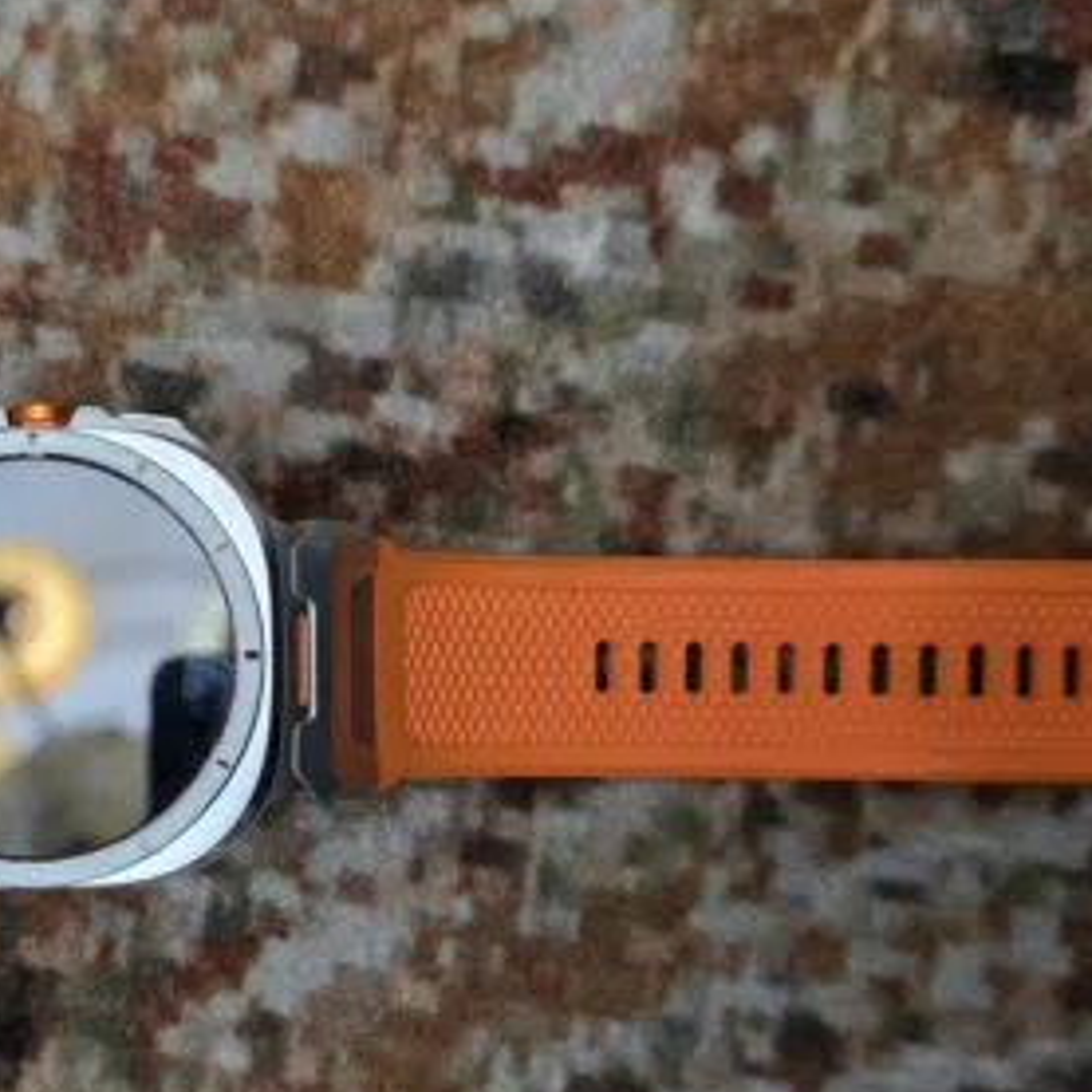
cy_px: 706
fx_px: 1677
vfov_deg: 35.8
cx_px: 284
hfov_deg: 35.3
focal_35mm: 47
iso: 400
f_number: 1.7
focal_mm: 6.3
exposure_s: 1/40
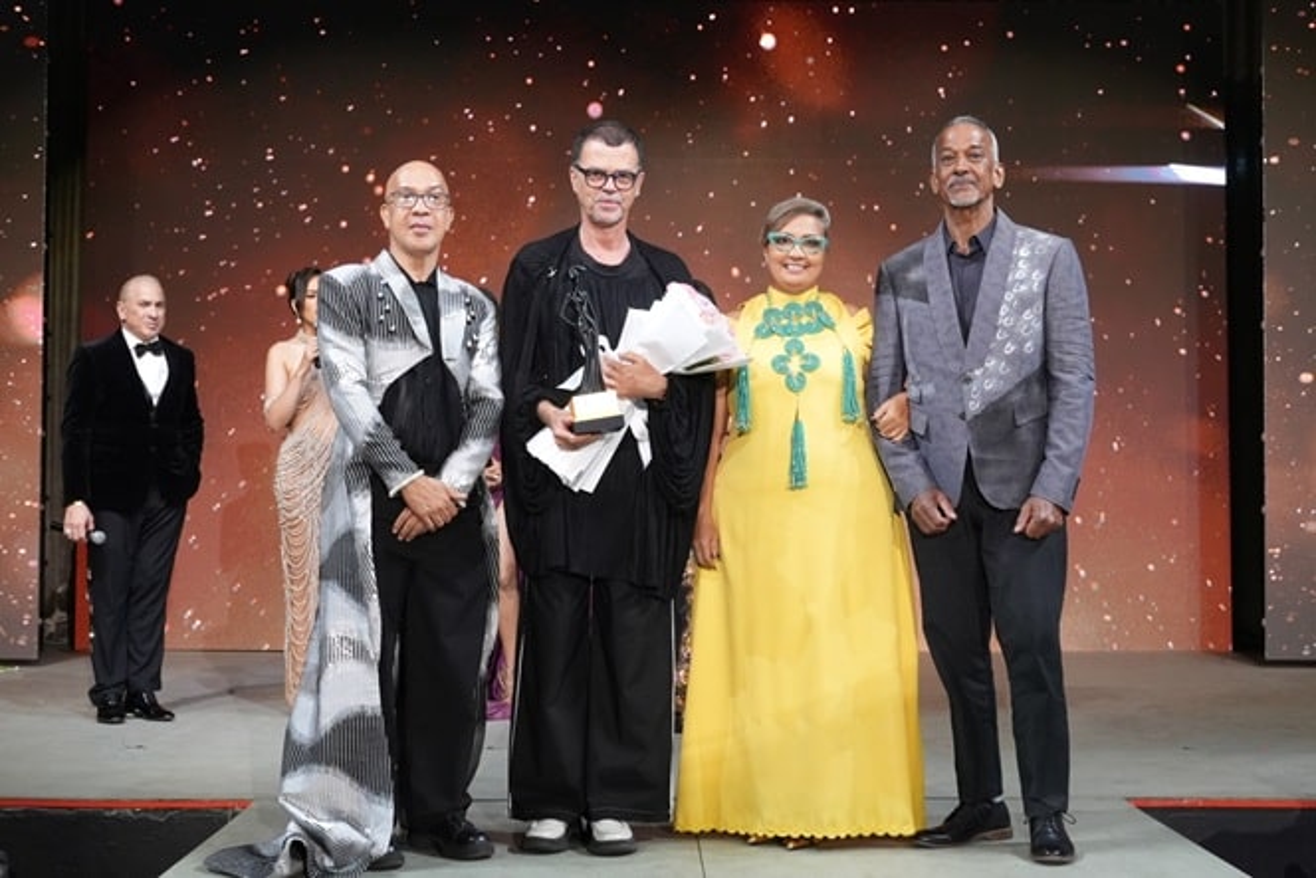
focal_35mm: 49
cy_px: 439
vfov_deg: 27.5
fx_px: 1791
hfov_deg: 40.3
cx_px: 658
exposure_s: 1/125
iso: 3200
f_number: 5.6
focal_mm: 33
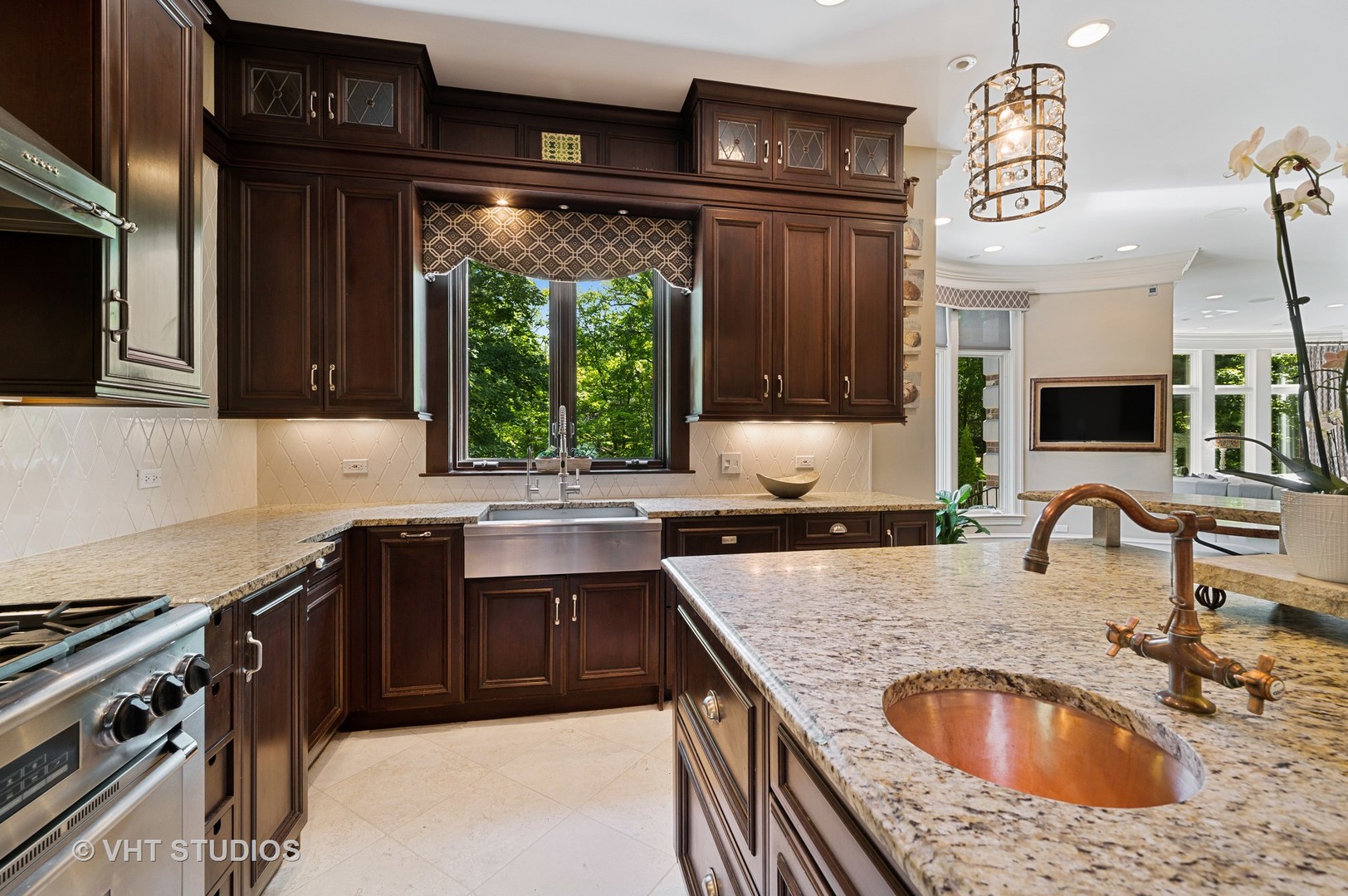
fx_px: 580
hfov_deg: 98.6
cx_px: 674
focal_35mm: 16
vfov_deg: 75.4
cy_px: 448
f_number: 8
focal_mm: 15.5
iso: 200
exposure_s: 3
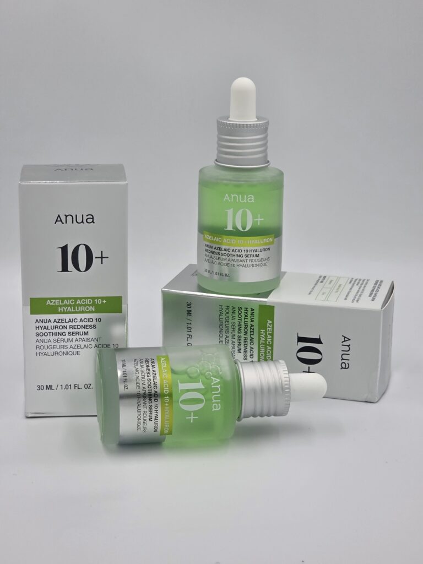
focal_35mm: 69
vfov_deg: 28.2
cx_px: 212
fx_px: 1124
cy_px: 282
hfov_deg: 21.3
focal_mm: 7.9
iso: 50
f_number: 2.4
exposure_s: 1/628
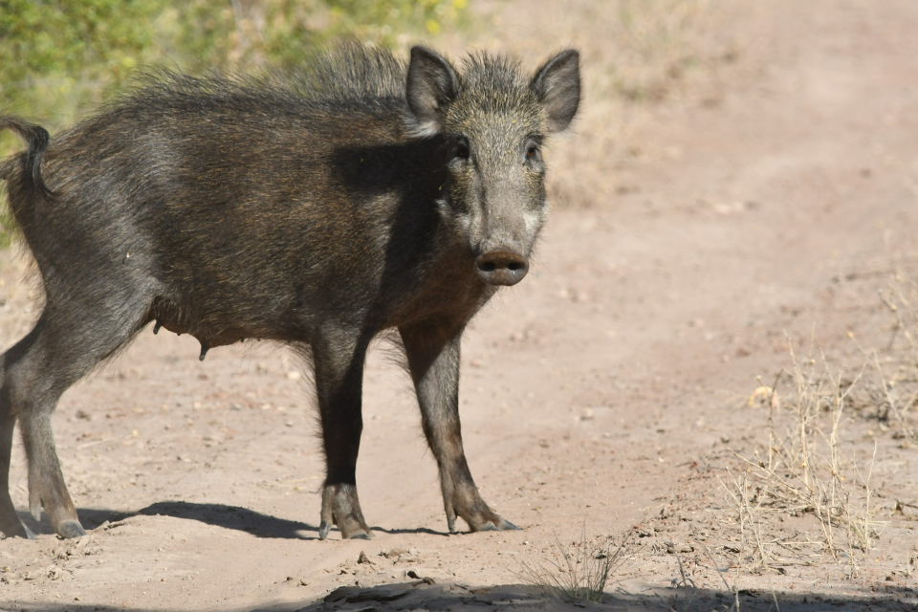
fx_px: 19124
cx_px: 459
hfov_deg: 2.7
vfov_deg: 1.8
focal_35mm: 750
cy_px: 306
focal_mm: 500
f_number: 14
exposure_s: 1/800
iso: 800
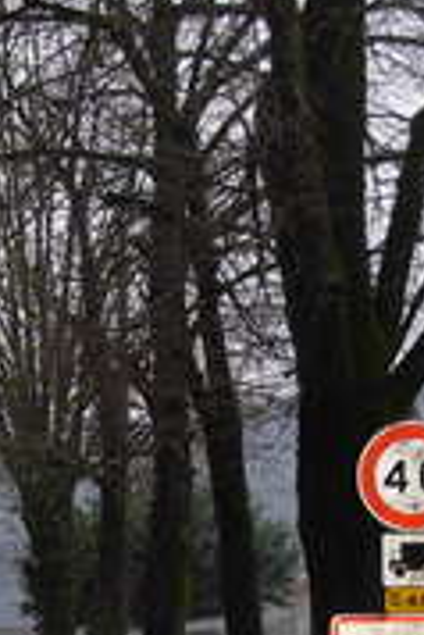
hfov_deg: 7.5
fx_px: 3209
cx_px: 29
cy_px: 667
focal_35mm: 182
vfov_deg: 11.2
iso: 79
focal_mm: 8.5
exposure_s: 1/42.7
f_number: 3.2
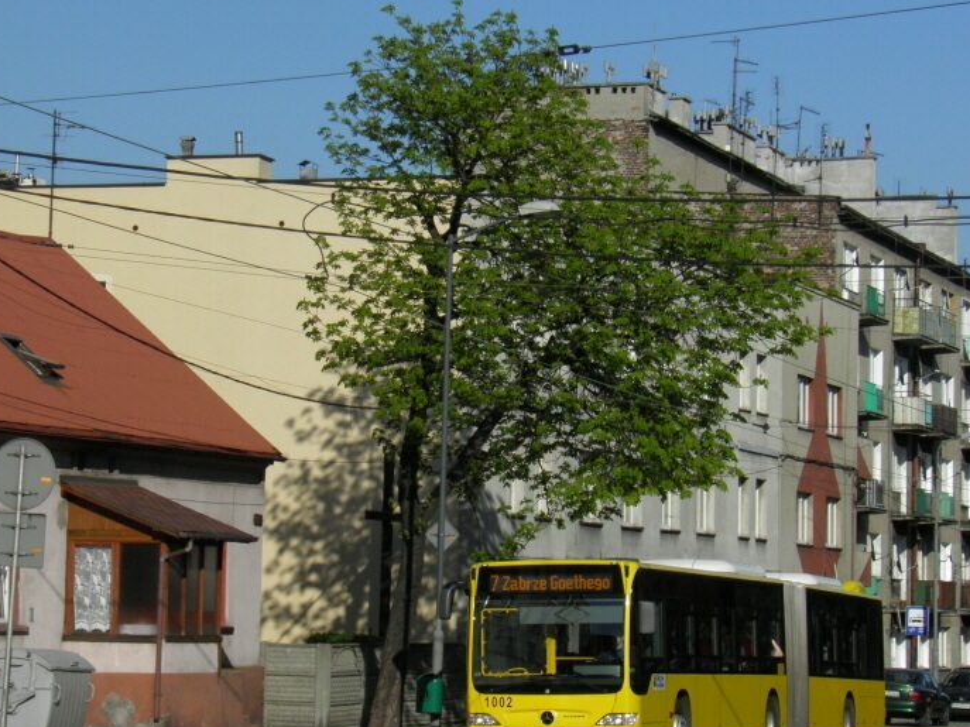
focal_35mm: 98
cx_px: 432
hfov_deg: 20.0
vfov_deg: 15.1
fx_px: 2746
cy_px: 402
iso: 50
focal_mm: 15.2
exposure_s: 1/500
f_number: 5.6
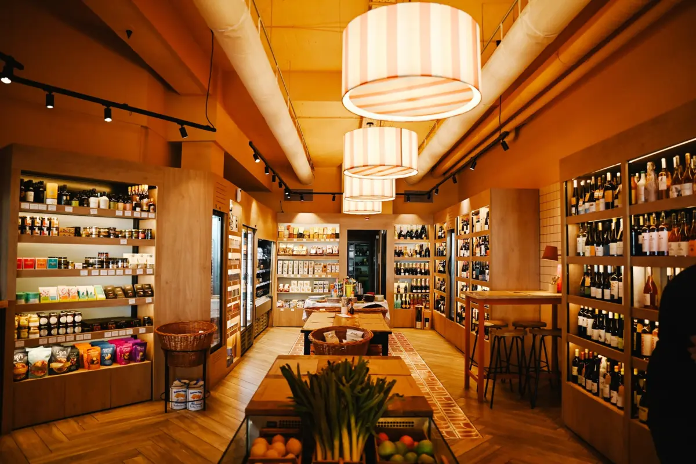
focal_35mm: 24
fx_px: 464
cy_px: 232
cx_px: 348
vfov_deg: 53.1
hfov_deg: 73.7
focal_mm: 24
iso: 800
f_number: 2.8
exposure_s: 1/200
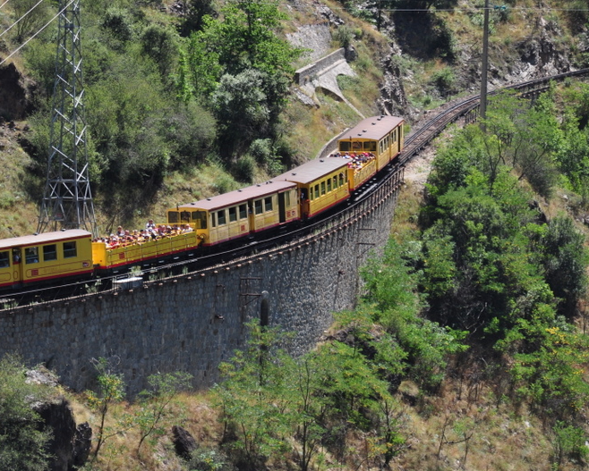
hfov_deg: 9.3
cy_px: 232
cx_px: 132
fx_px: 3623
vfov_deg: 7.5
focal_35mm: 208
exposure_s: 1/500
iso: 200
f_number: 5.6
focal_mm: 95
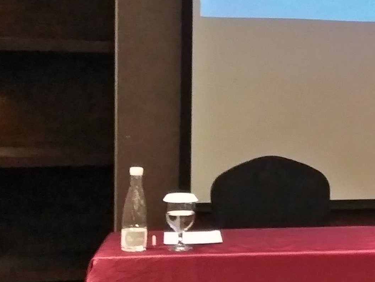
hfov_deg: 21.2
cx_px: 546
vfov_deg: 18.6
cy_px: 92
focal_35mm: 79
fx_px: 856
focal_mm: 3.46
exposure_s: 1/25
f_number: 2.2
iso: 275
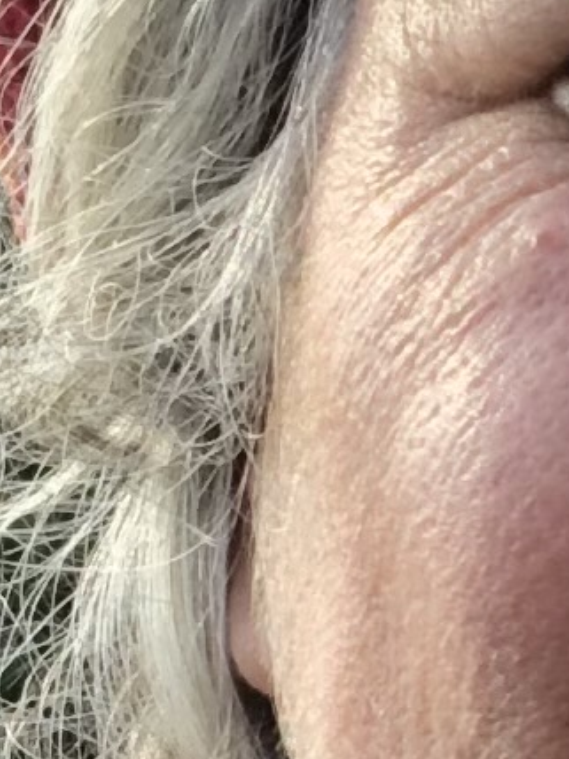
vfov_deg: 8.5
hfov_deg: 6.3
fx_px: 5063
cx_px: 1090
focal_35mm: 231
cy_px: 807
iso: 20
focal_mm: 2.87
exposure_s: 1/122
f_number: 2.2
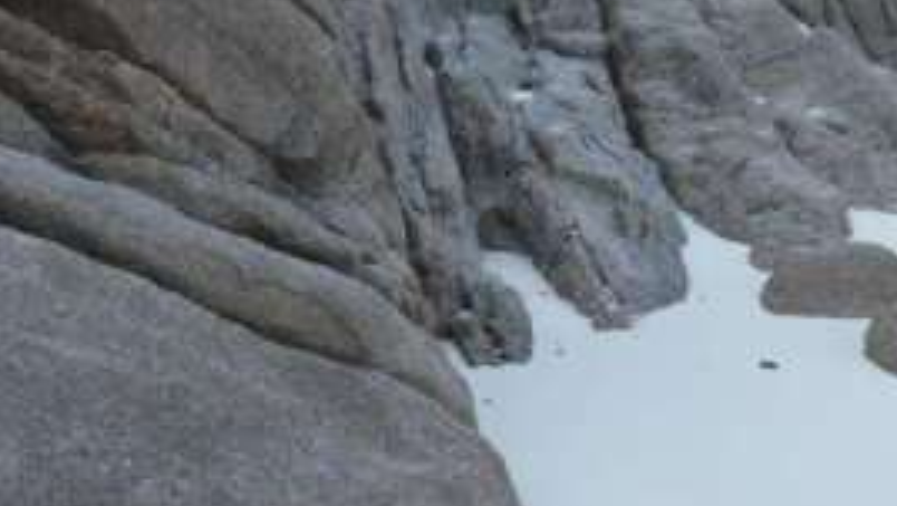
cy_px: -288
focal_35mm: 75
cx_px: 425
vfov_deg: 14.8
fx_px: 1785
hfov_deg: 28.2
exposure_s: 1/500
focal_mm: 24
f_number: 10
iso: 4000
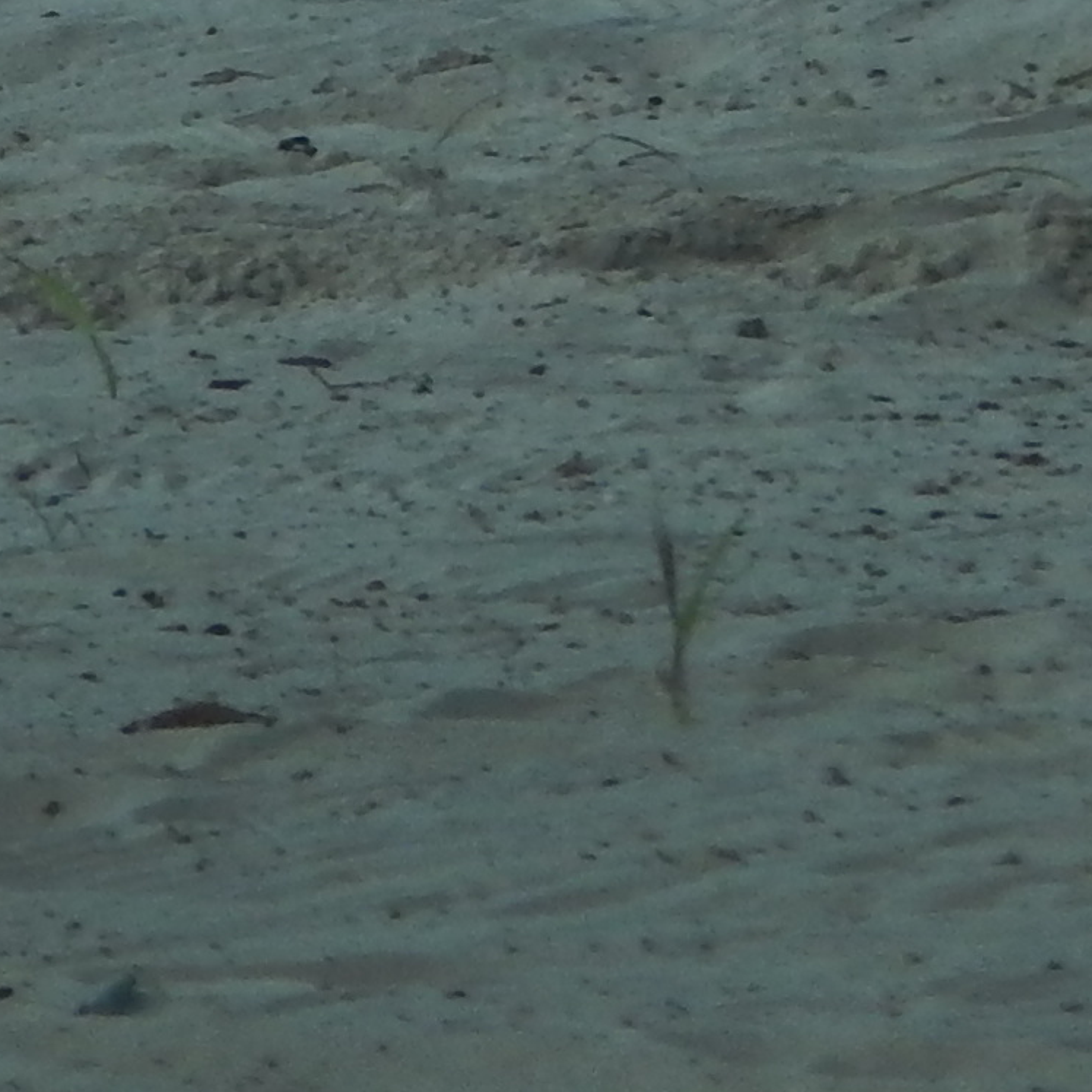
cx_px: 400
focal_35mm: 762
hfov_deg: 2.3
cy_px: -1053
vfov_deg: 2.3
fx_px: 27196
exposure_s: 1/640
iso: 125
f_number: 4.8
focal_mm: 25
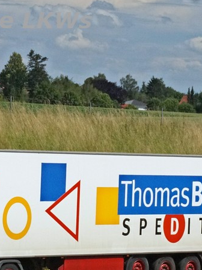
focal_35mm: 193
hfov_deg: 7.7
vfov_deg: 10.3
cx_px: 40
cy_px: 154
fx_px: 1503
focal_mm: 75
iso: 2000
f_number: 13
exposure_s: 1/2500
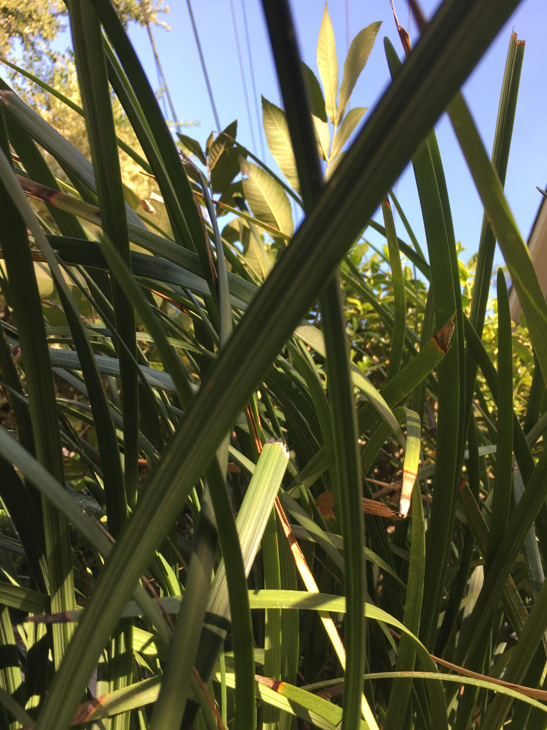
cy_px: 365
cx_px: 274
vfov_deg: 61.7
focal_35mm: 29
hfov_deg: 48.2
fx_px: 611
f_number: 2.2
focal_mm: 4.15
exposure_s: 1/234
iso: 25
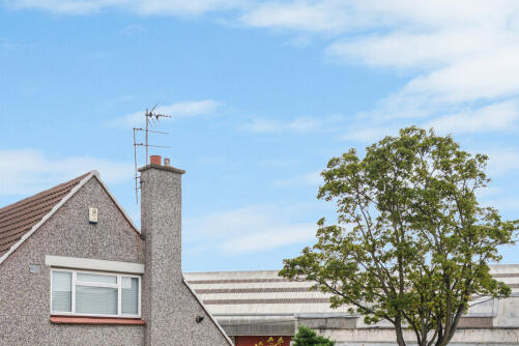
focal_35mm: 45
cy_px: 341
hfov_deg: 43.2
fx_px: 649
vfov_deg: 28.2
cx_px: 191
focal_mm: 22
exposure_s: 1/500
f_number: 5.6
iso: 125
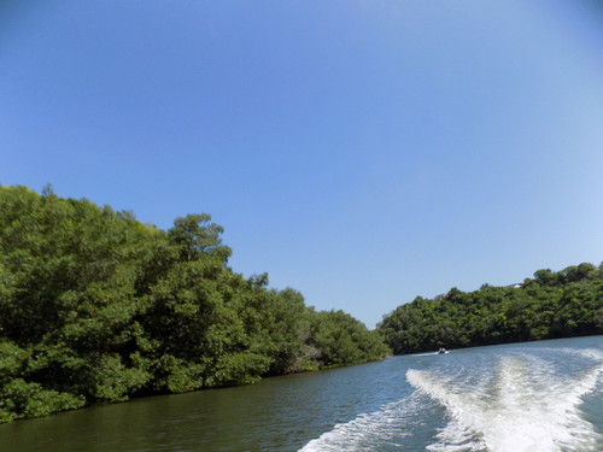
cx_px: 302
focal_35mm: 23
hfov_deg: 73.9
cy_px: 226
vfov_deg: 58.9
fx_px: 401
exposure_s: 1/1000
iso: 80
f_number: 3.1
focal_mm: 4
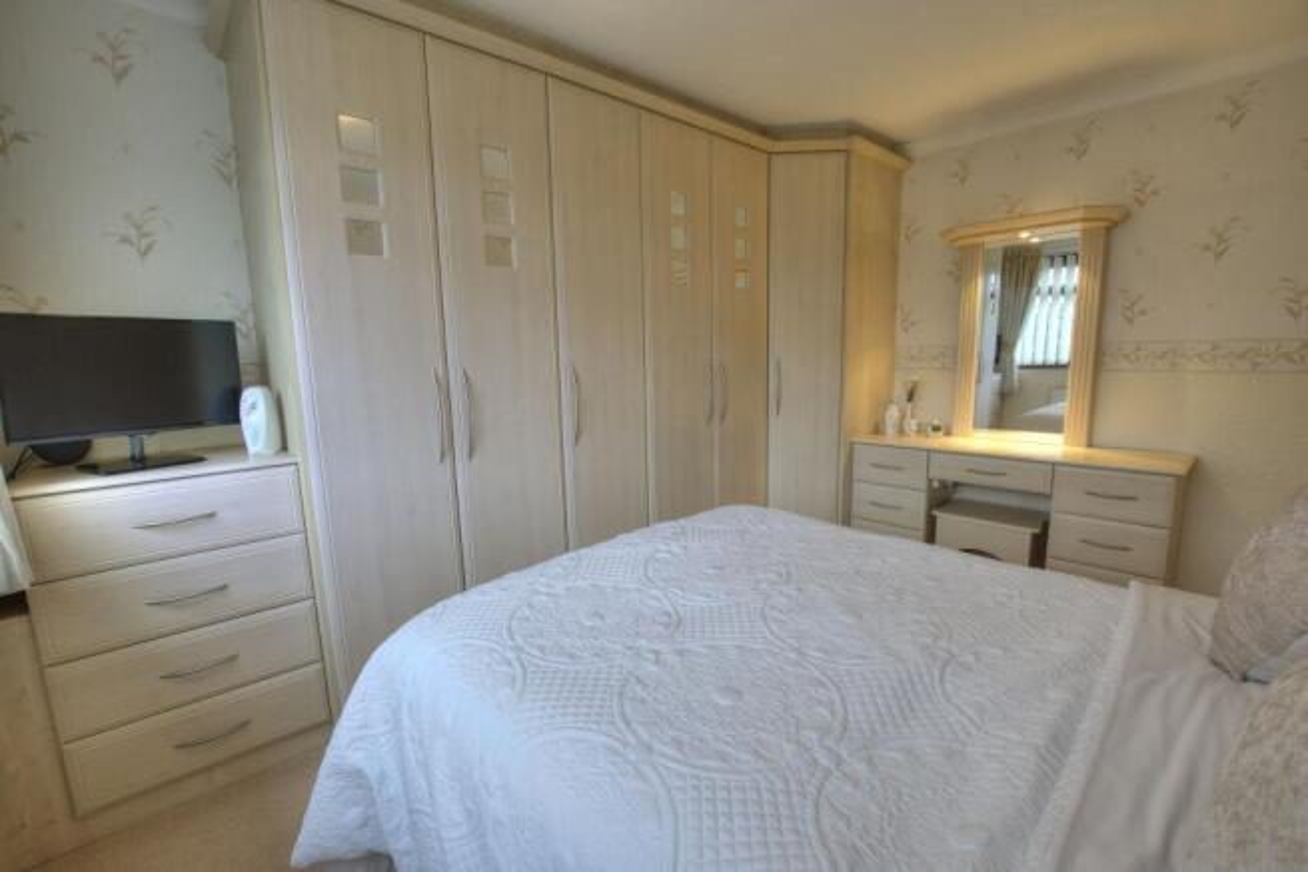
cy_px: 436
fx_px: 545
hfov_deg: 100.4
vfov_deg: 77.4
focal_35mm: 15
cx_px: 654
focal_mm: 10
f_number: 8
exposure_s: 1/8
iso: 400
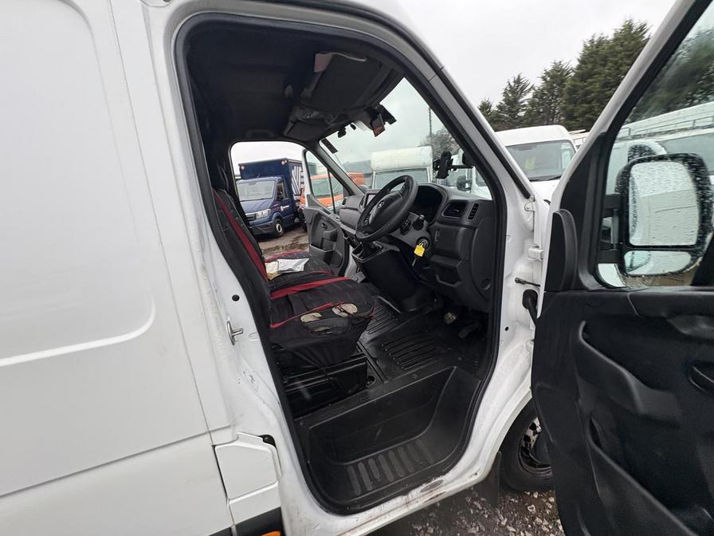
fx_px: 289
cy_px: 268
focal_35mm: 14
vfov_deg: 85.7
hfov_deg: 102.1
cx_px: 357
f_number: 2.2
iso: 200
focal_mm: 2.22
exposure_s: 1/99
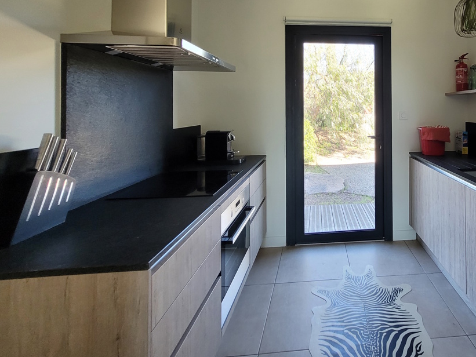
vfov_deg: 65.6
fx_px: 261
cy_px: 101
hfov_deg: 79.8
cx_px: 341
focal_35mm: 19
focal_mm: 1.74
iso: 100
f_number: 2.2
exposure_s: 1/60
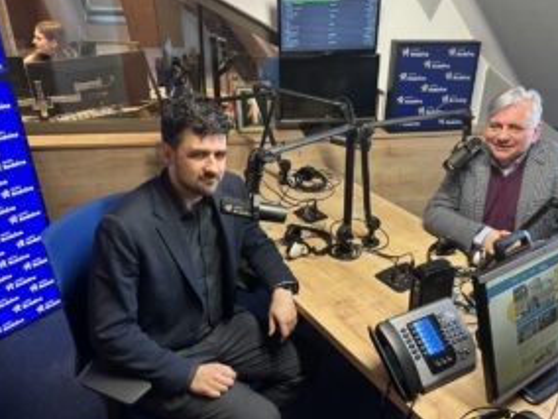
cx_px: 331
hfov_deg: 59.5
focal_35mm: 30
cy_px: 224
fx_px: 484
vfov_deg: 46.8
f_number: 1.78
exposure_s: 1/50
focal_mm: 6.86
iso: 320
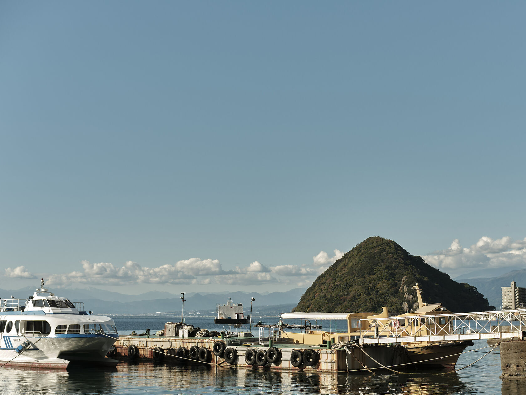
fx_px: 851
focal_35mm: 56
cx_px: 310
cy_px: 227
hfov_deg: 34.3
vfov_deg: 26.1
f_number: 5.6
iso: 125
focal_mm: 27
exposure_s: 1/640
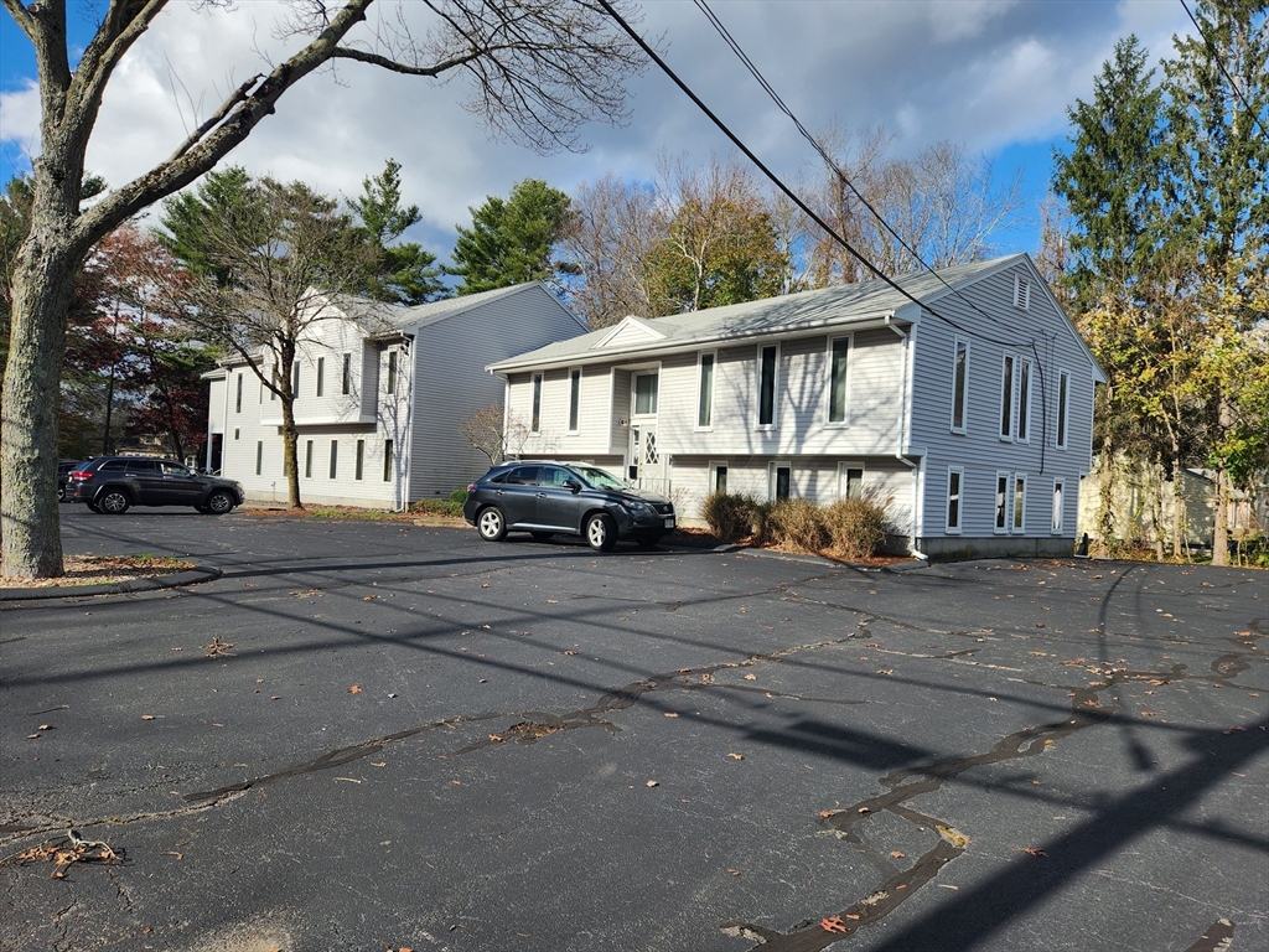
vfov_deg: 58.9
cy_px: 476
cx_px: 634
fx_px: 843
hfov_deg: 73.9
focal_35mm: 23
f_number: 1.8
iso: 20
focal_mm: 5.4
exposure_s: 1/1414
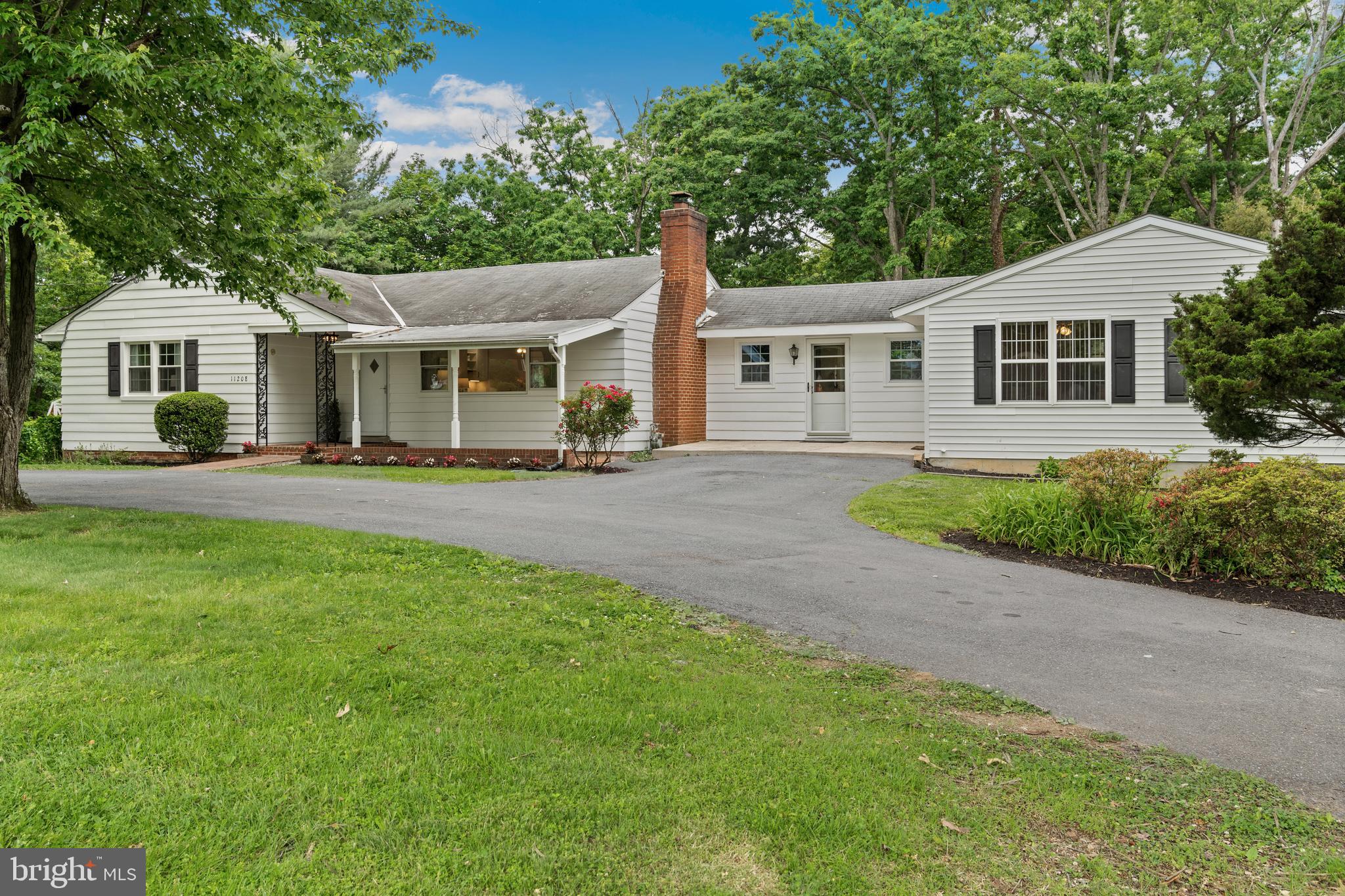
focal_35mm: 30
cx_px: 672
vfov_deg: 43.6
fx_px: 1121
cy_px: 448
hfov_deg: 61.9
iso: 200
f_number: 7.1
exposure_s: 1/30
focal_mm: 30
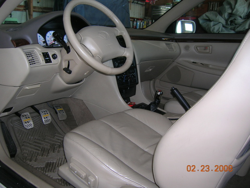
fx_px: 246
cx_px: 125
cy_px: 94
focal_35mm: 34
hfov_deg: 54.0
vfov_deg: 41.8
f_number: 2.9
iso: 50
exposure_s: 1/60.1
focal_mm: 5.7
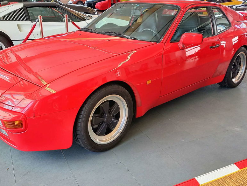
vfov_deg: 42.5
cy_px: 67
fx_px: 235
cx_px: 113
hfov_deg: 55.3
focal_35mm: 33
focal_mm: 4.6
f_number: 2
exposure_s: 1/49
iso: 125
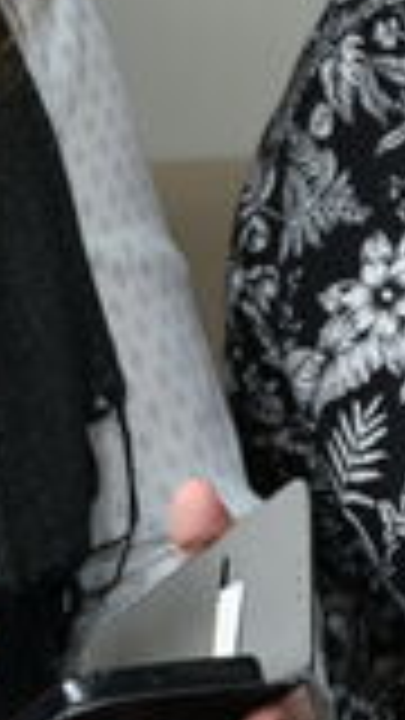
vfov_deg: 3.4
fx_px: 12028
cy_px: -61
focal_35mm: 630
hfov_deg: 1.9
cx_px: -495
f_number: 6.3
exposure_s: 1/80
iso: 1250
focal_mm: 120
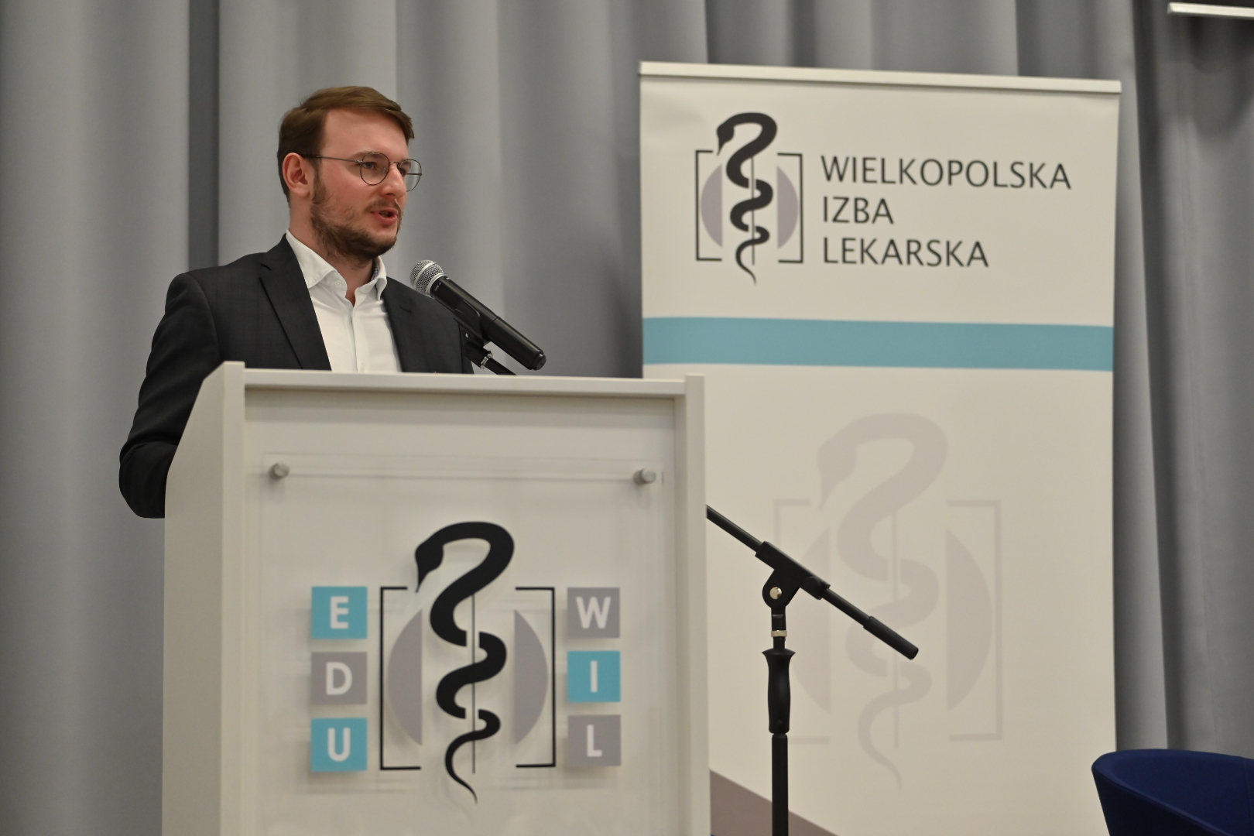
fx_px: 2438
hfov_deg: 28.8
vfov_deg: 19.5
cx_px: 627
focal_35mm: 70
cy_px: 418
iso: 1600
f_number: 2.8
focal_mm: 70
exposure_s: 1/1250
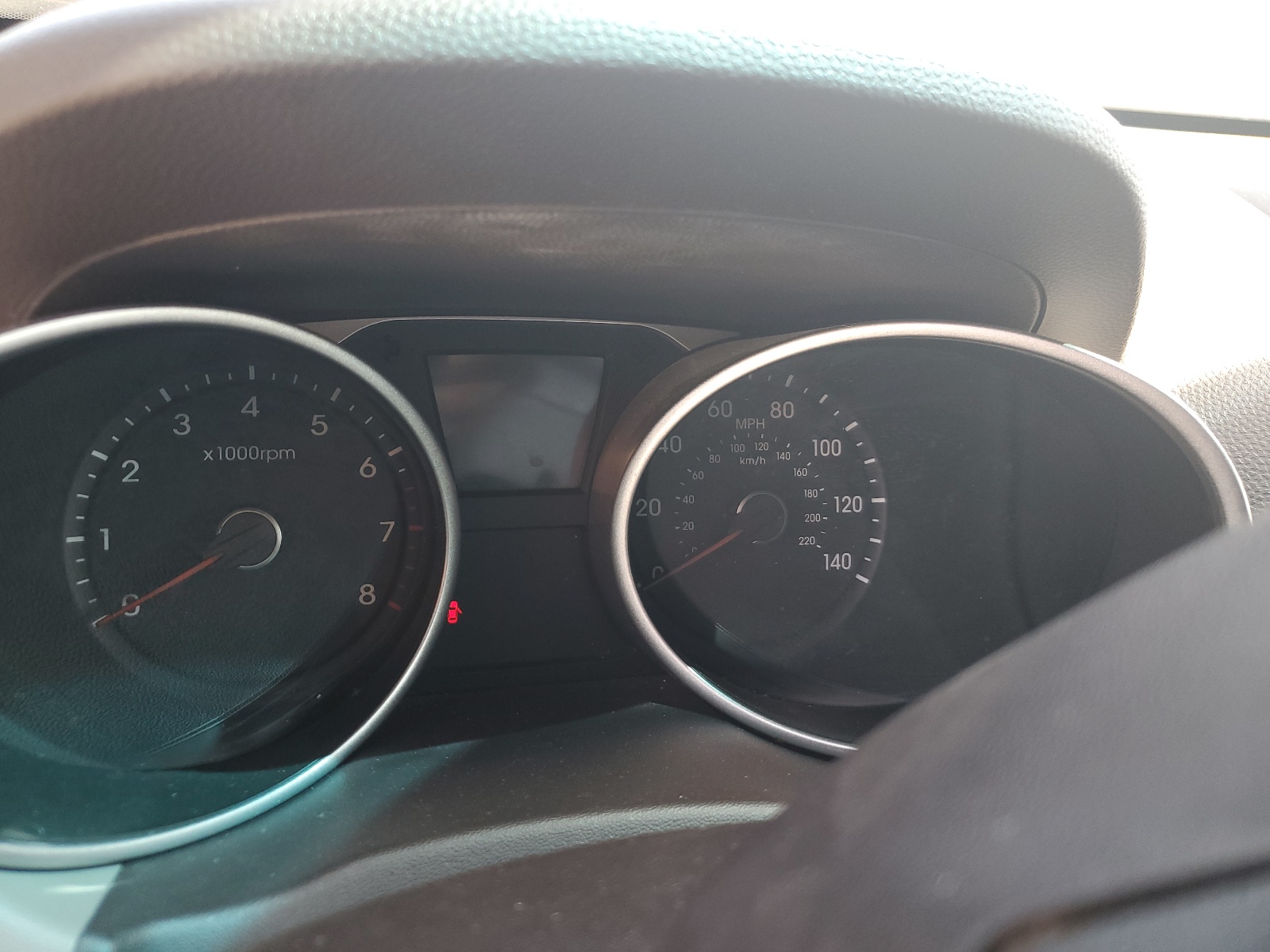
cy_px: 476
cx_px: 635
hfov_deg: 67.3
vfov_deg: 53.1
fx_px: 954
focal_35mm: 26
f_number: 1.5
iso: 74
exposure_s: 1/120
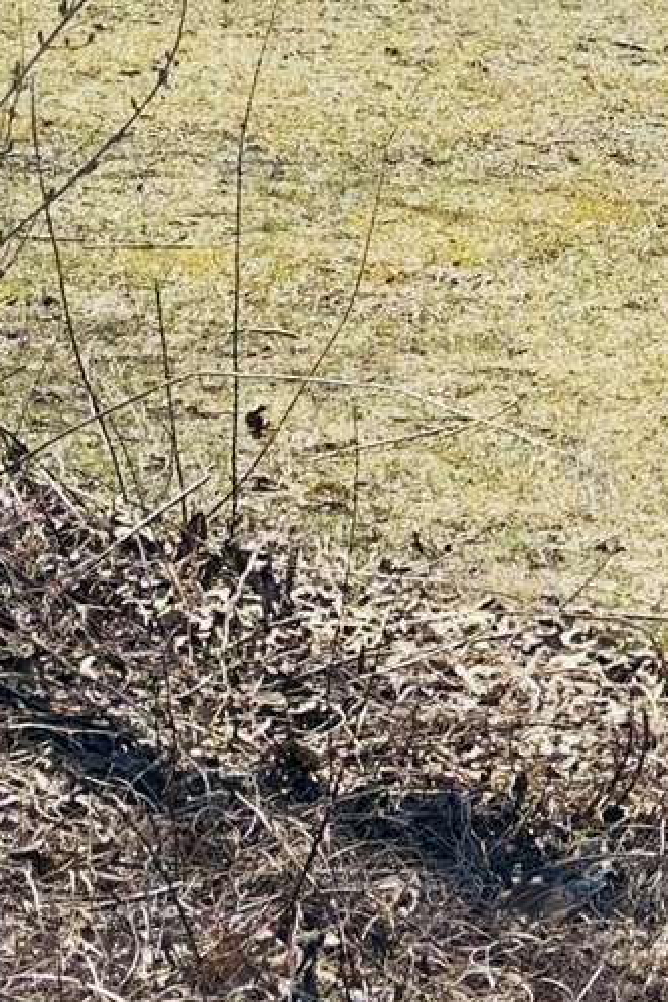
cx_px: 759
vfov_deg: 8.5
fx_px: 6429
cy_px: -837
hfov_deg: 5.9
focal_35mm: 231
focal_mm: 6.76
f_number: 1.78
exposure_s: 1/4878
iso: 80
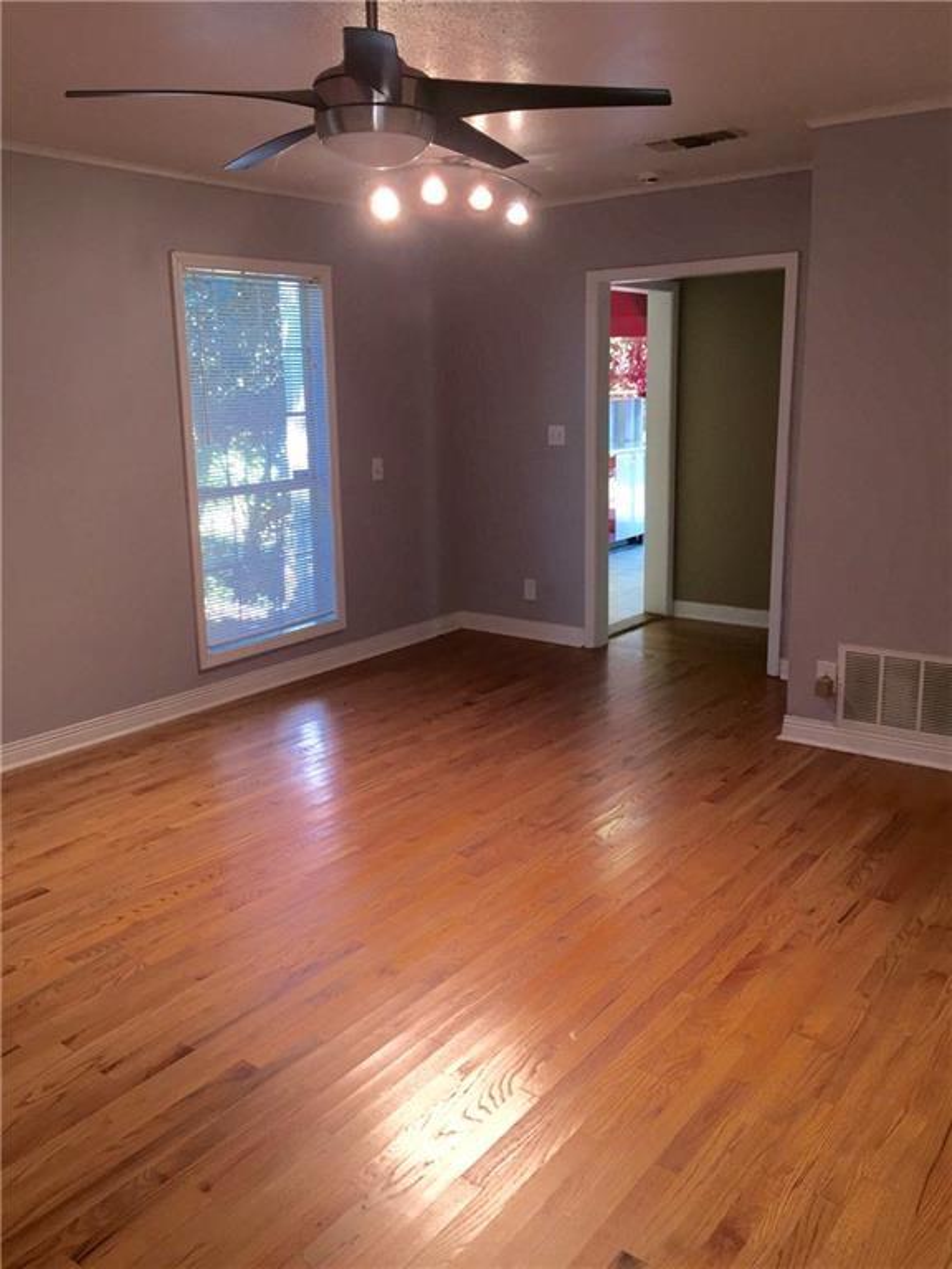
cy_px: 634
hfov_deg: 48.2
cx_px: 476
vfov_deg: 61.7
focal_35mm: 29
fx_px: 1063
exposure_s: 1/30
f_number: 2.2
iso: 64
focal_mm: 4.15
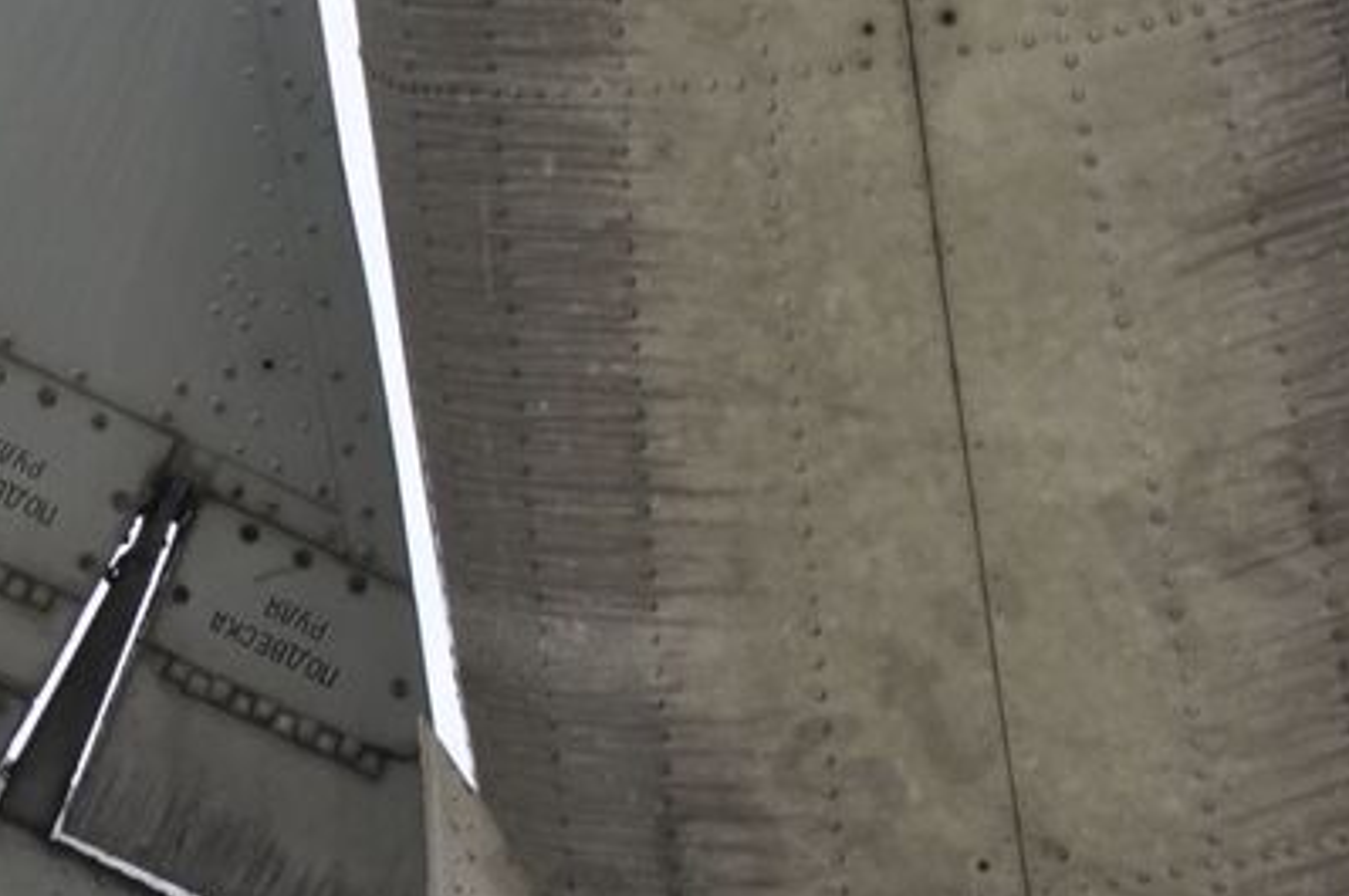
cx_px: 903
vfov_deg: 4.1
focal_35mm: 337
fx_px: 12613
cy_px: 724
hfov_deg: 6.1
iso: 200
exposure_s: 1/160
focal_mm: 70
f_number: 8
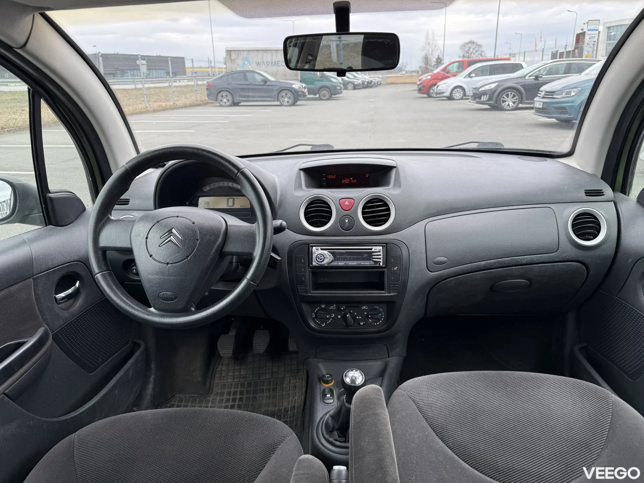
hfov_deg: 71.6
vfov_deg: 56.8
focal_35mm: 24
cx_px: 322
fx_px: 446
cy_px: 242
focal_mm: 6.76
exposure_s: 1/229
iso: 64
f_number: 1.78
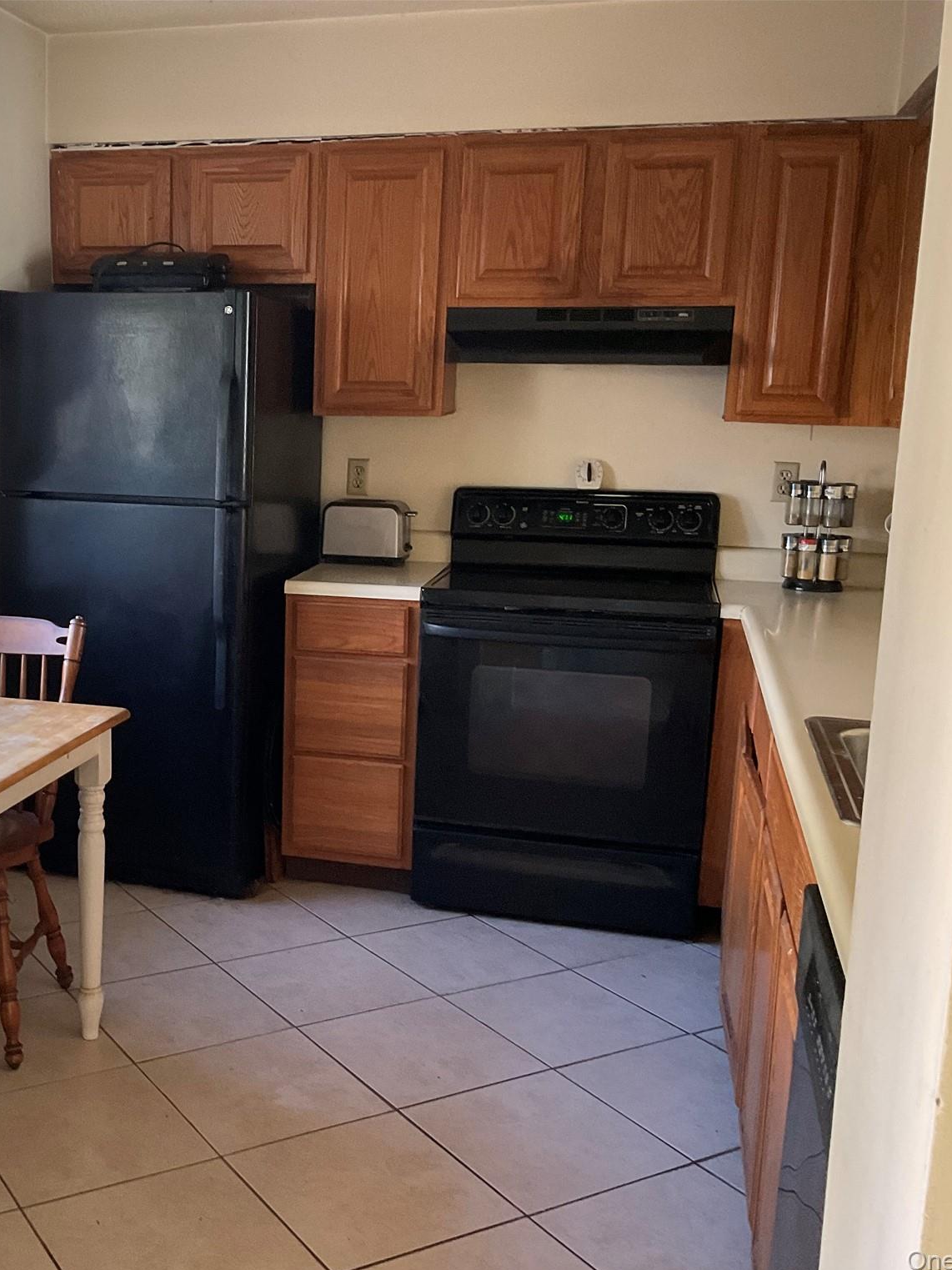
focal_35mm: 39
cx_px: 222
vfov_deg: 47.9
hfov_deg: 35.9
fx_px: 1430
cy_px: 640
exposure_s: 1/60
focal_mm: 3
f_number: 1.8
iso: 80
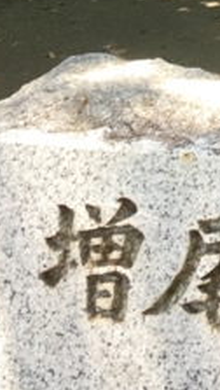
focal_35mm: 145
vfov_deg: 14.1
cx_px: 396
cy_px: -138
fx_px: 1499
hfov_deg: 8.1
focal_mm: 4.15
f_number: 2.2
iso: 32
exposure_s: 1/120
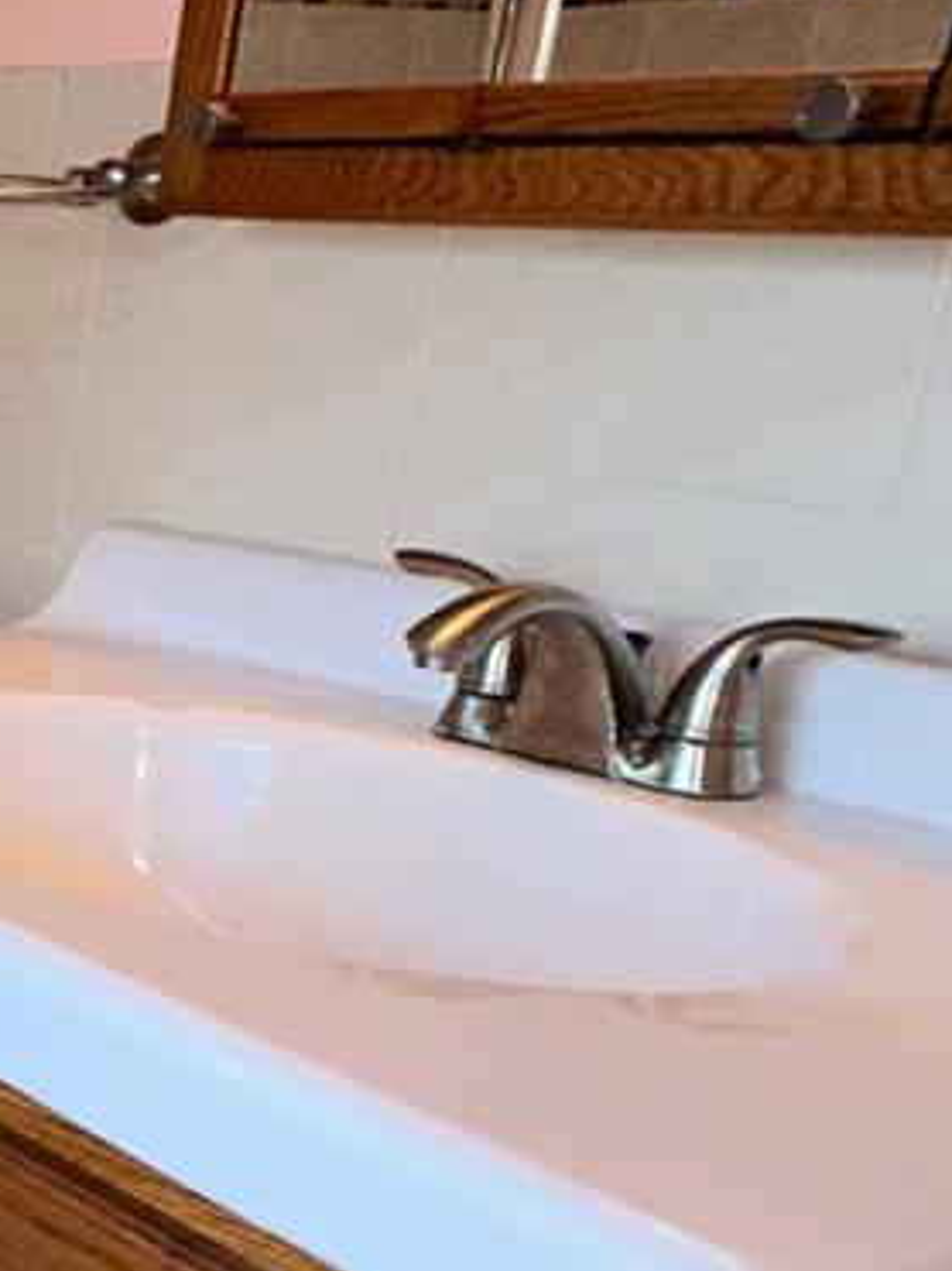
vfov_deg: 33.0
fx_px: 2128
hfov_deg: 17.8
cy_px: 832
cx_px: -935
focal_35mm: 58
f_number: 2.2
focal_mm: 2.22
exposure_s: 1/69
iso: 80
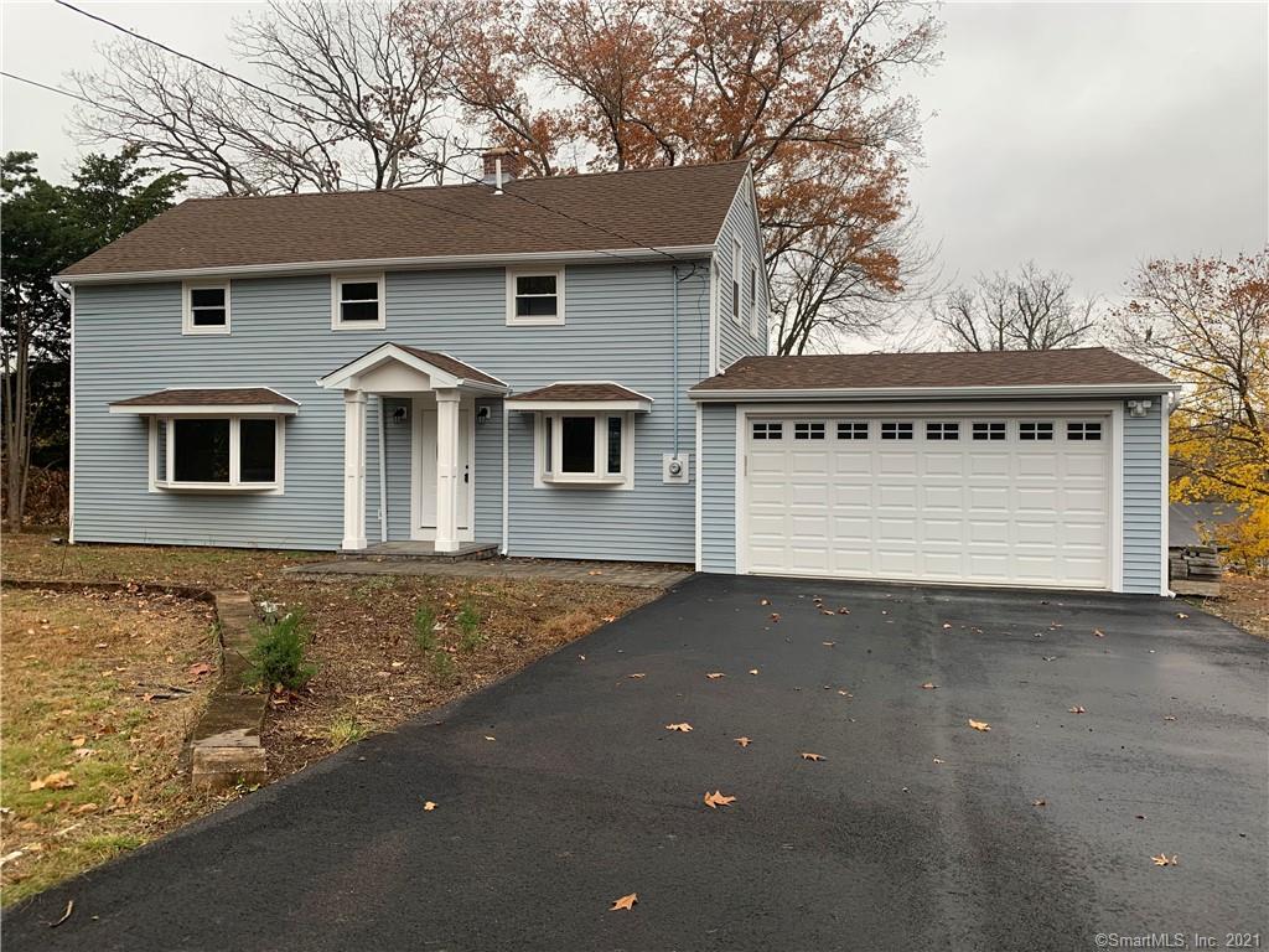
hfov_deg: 67.3
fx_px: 953
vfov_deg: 53.1
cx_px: 634
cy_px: 476
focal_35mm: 26
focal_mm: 4.25
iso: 32
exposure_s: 1/121
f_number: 1.8
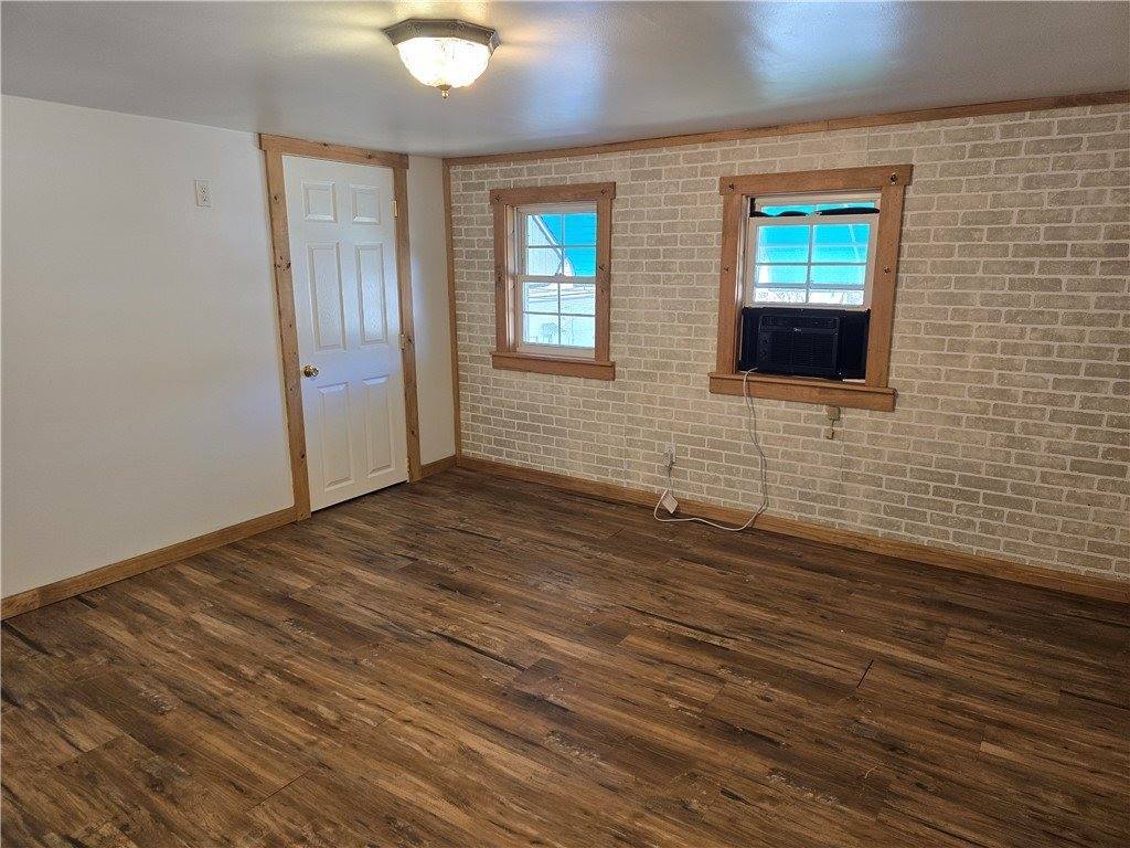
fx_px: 751
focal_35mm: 23
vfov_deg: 58.9
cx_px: 565
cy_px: 424
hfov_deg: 73.9
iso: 250
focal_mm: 6.3
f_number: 1.7
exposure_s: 1/120
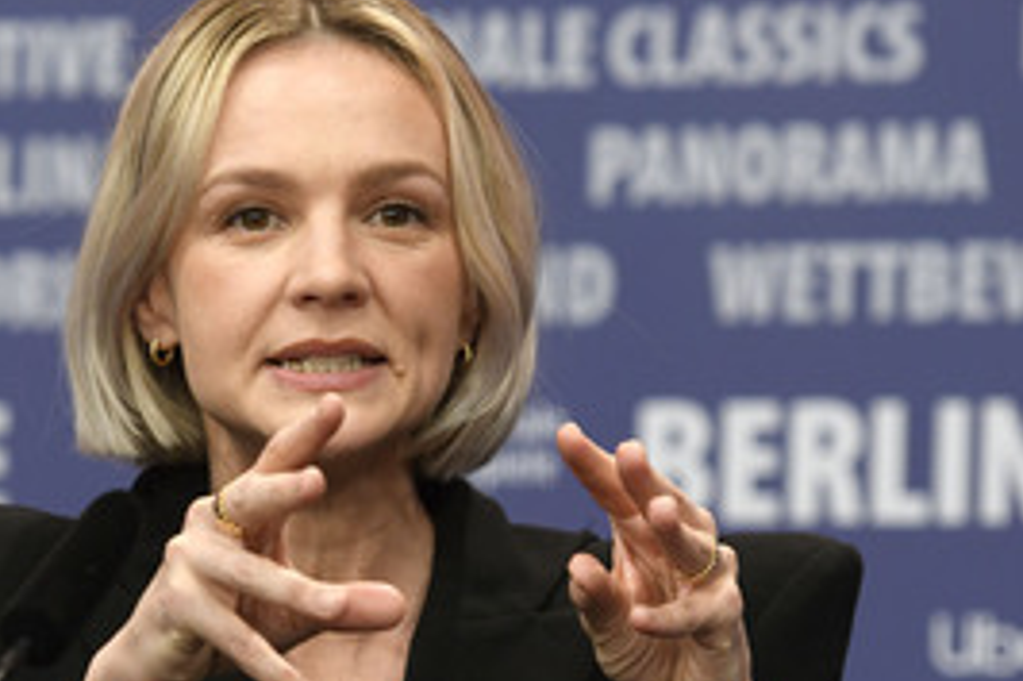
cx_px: 333
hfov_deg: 9.0
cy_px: 485
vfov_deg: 6.0
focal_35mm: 229
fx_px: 6503
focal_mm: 135
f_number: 4
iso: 1250
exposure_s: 1/320
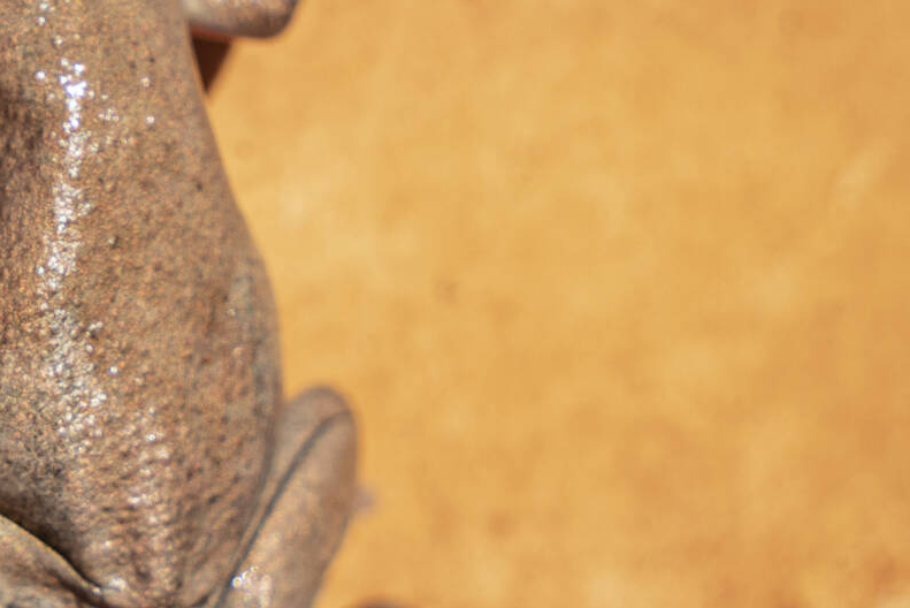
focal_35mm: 654
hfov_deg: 3.2
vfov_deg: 2.1
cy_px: 126
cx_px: 91
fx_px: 16537
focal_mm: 135
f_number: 5
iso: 100
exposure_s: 1/1000
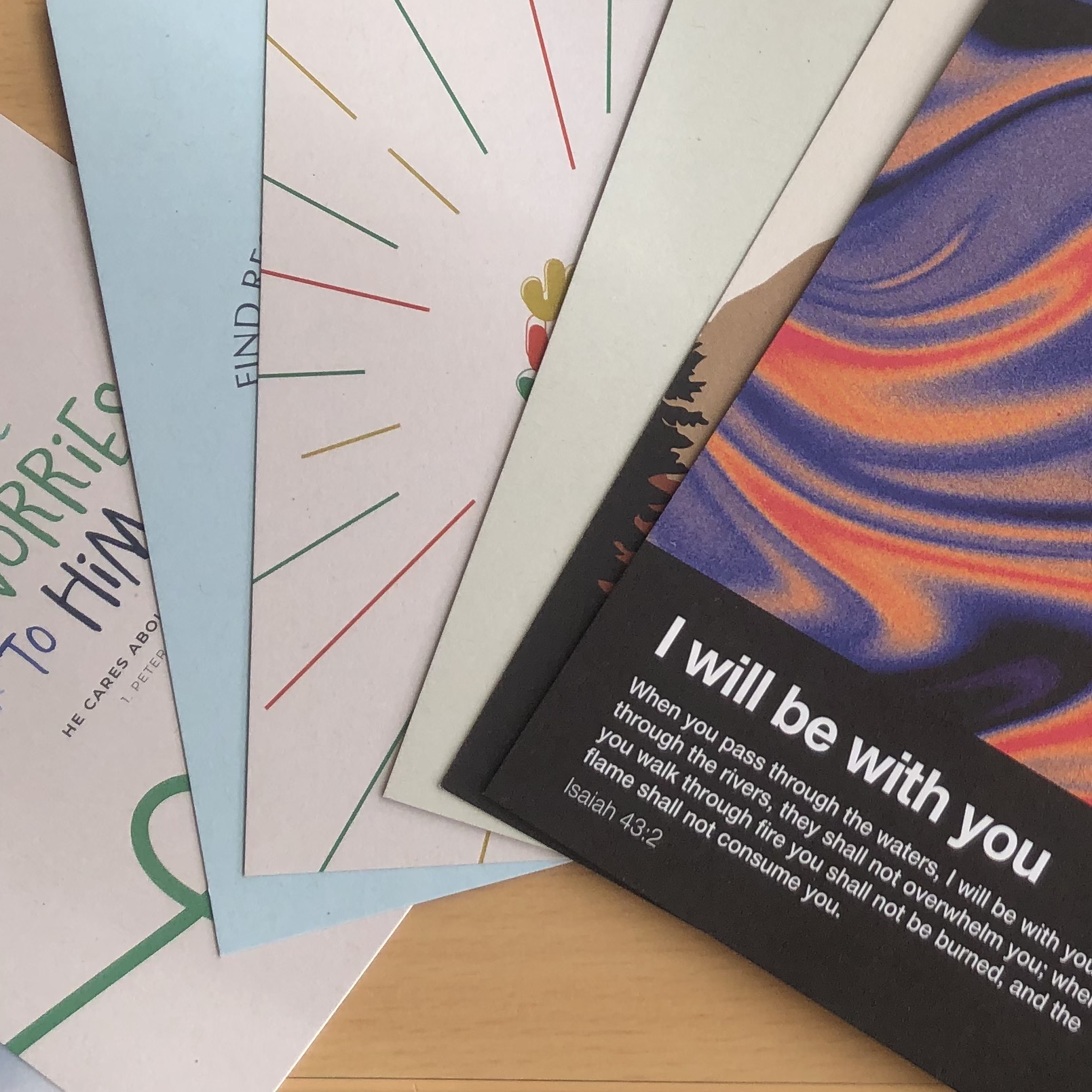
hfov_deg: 25.5
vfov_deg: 27.6
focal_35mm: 62
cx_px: 1222
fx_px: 2213
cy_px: 404
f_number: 1.8
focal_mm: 3.99
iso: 20
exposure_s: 1/236
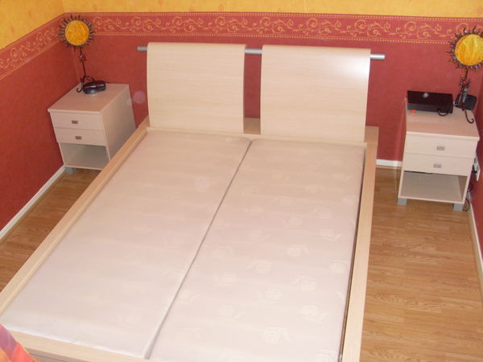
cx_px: 242
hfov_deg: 49.0
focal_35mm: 38
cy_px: 181
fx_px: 530
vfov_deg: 37.7
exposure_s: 1/45
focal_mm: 6.3
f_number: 3
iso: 160
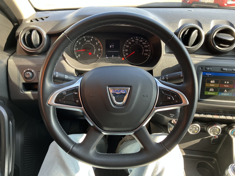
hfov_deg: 63.4
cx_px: 118
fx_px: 190
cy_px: 88
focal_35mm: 28
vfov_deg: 49.7
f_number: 1.8
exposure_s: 1/121
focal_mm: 3.99
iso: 80
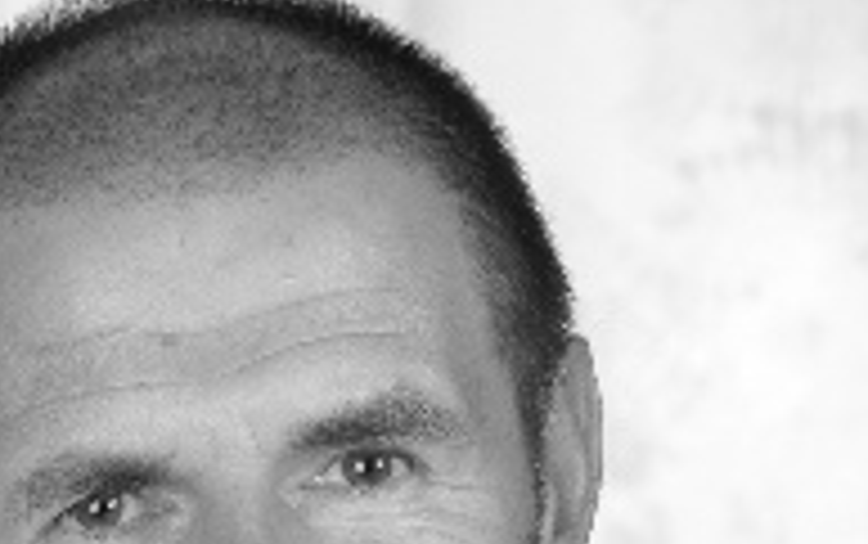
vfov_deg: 5.2
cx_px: 265
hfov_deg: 8.4
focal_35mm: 250
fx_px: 5919
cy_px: 807
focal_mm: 70
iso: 200
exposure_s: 1/100
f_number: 10
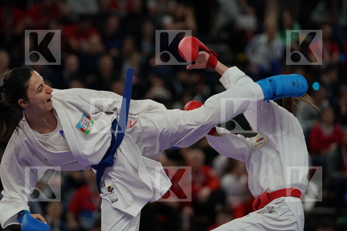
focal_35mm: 241
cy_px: 116
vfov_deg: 5.7
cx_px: 174
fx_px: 2323
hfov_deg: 8.5
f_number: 2.8
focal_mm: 161
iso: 1000
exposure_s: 1/1000
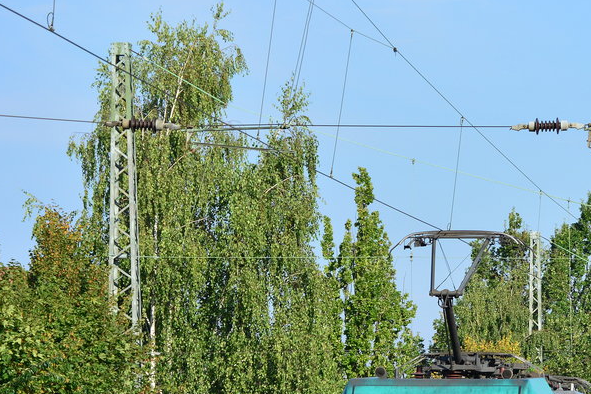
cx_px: 589
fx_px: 4498
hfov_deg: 7.5
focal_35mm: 274
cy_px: 397
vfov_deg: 5.0
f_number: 8
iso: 200
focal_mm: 90
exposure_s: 1/640
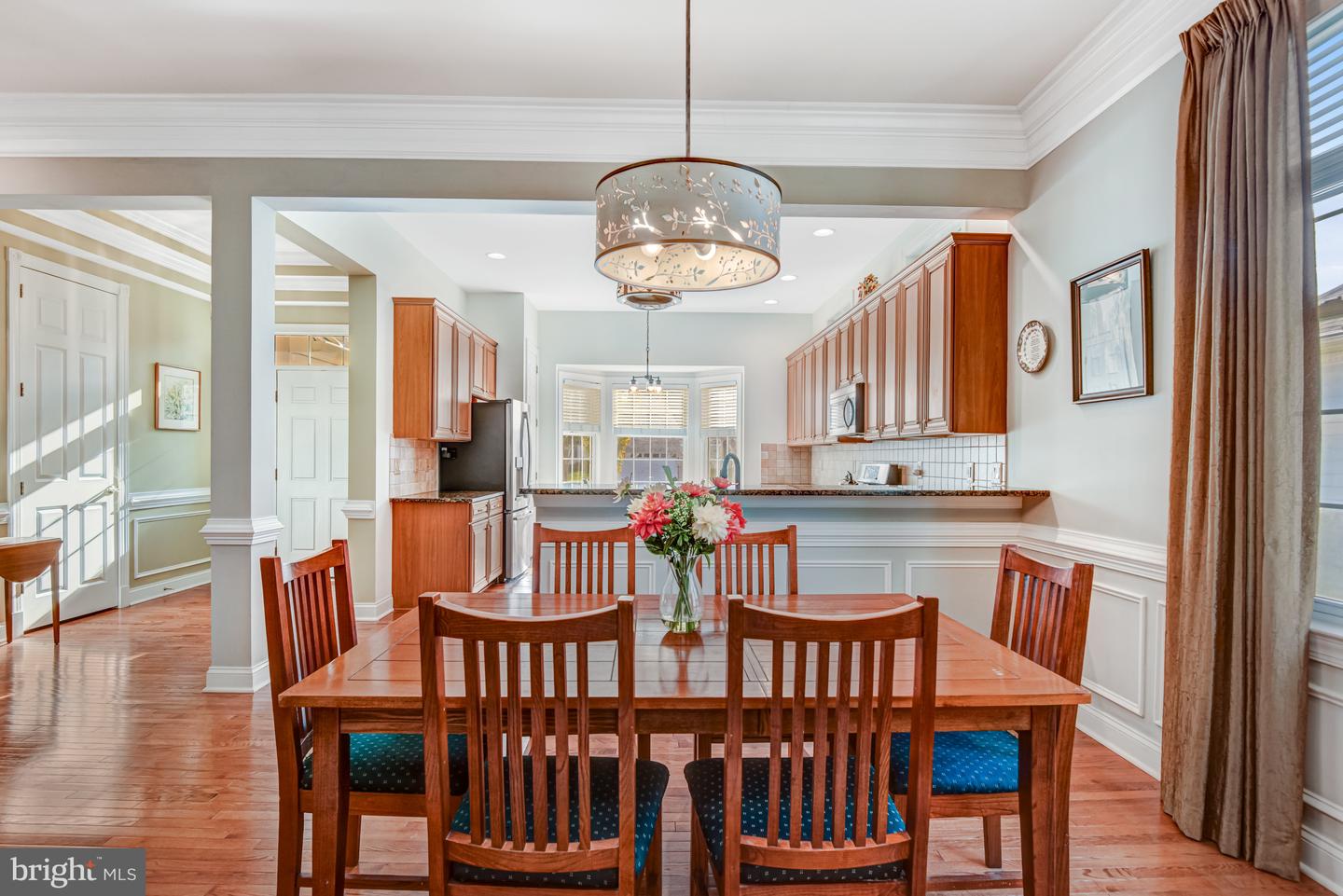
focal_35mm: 17
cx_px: 672
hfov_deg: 93.3
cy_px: 448
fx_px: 634
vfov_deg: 70.5
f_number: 8
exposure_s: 1/30
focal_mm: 17
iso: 400
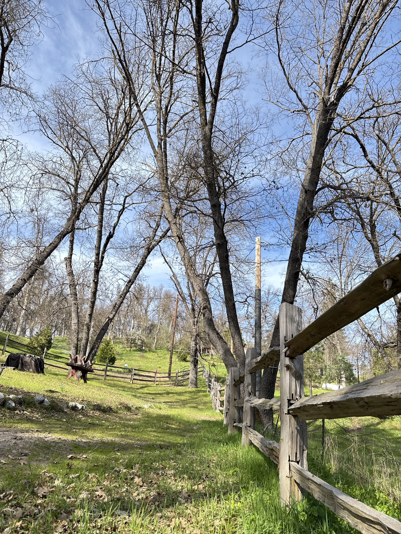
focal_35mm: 24
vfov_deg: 71.6
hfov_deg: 56.8
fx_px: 371
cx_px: 200
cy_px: 267
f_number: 1.78
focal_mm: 6.76
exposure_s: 1/1151
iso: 80
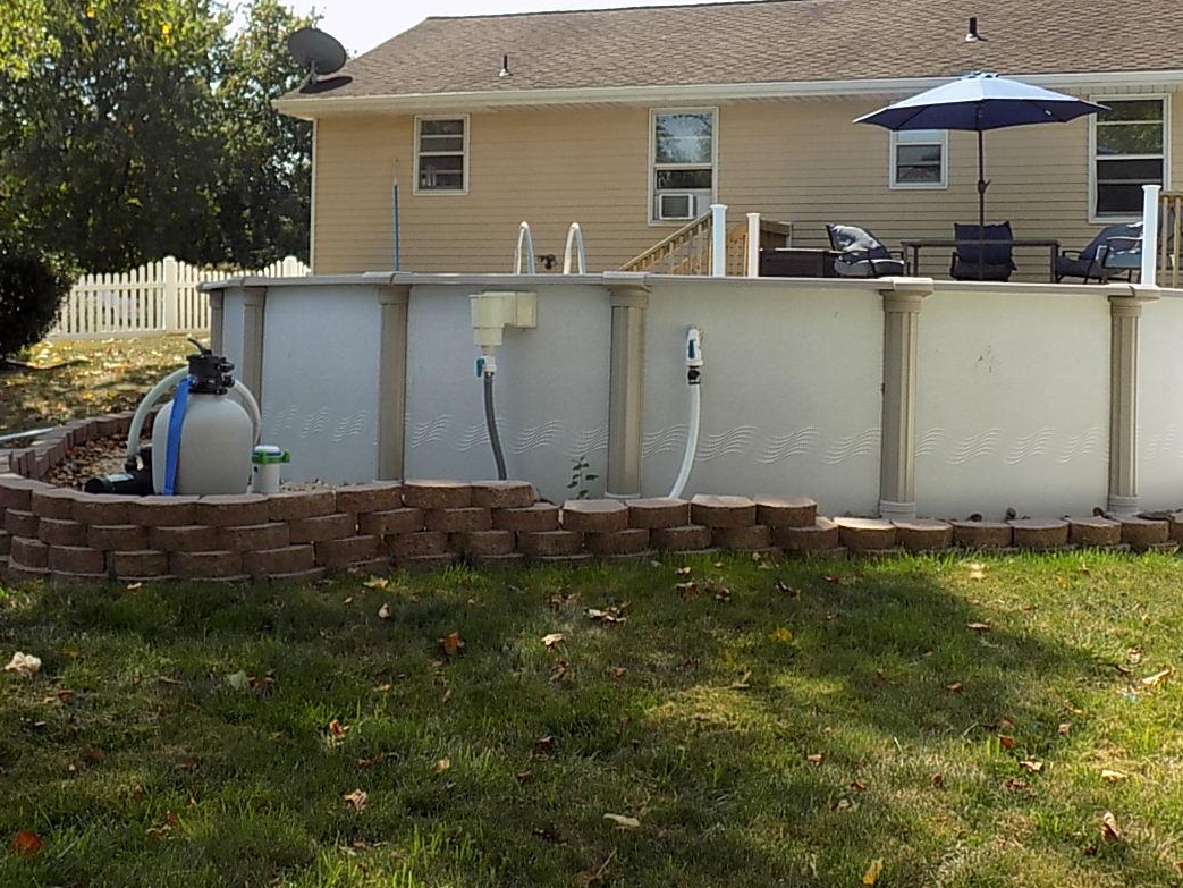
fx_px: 1573
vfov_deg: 31.4
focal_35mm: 46
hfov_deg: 41.2
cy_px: 330
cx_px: 546
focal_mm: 5.3
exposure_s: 1/400
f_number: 3.3
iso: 80
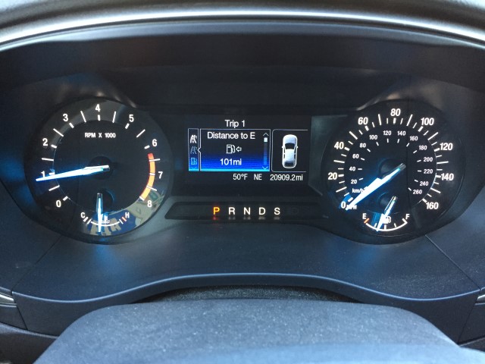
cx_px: 242
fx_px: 406
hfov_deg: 61.7
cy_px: 182
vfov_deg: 48.2
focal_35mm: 29
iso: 200
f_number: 2.2
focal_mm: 4.15
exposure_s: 1/30
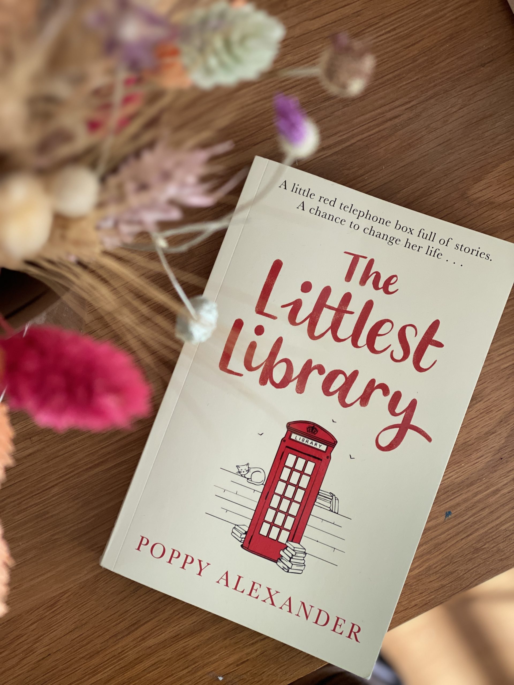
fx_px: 1030
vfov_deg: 36.8
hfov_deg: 28.0
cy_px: 342
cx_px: 257
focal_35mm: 52
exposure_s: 1/122
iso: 80
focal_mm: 6
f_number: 2
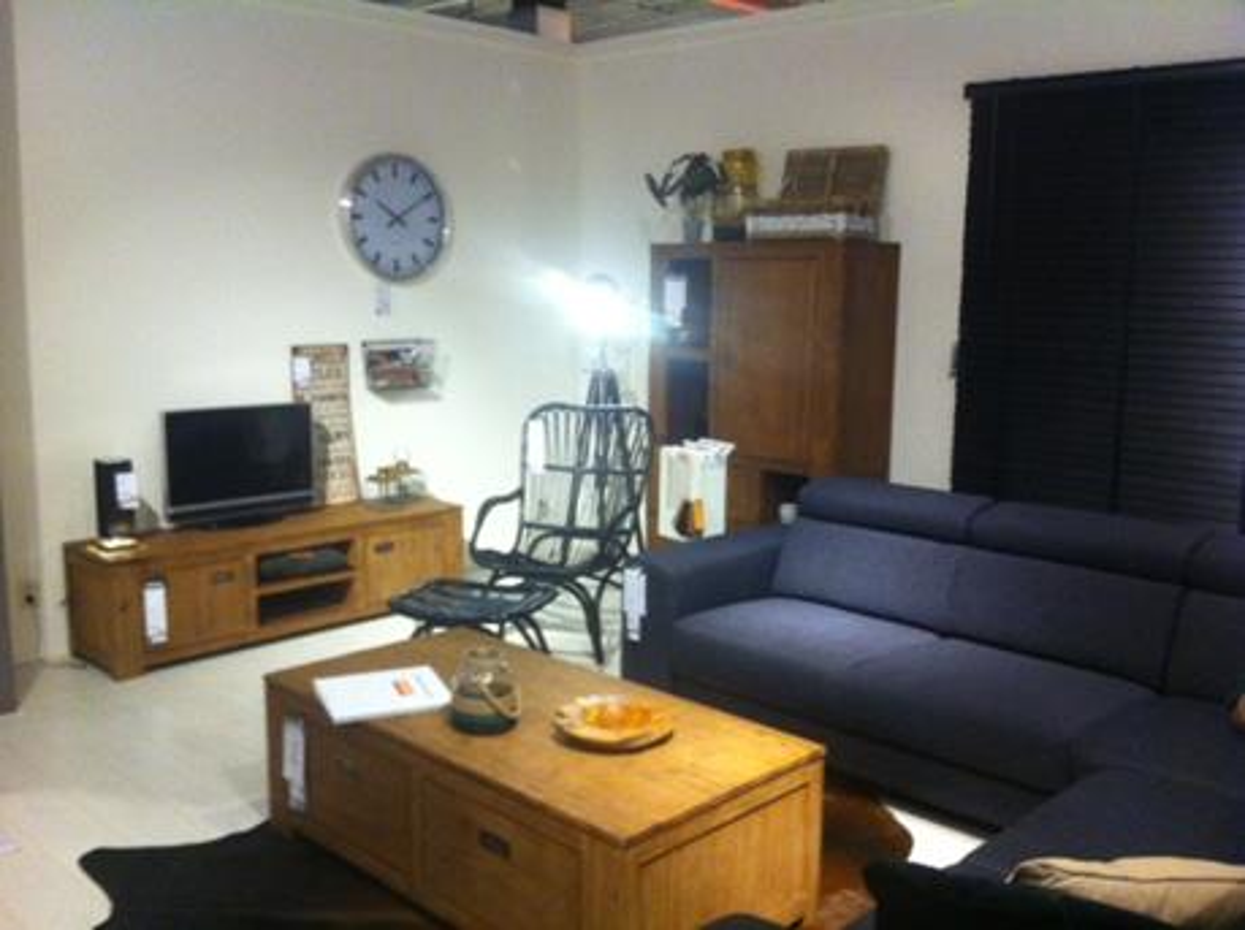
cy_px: 465
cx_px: 622
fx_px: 1257
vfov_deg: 40.6
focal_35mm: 35
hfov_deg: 52.7
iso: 250
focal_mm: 3.85
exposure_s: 1/17
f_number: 2.8
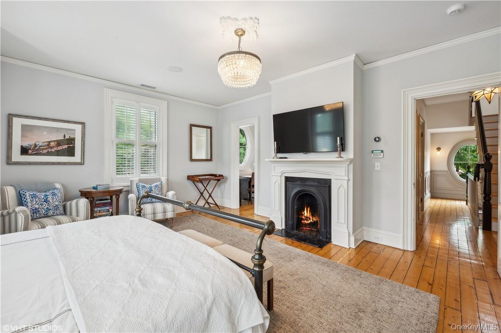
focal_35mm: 15
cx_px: 250
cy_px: 166
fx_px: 209
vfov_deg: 77.2
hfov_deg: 100.4
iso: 200
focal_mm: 15
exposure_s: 1/3.33
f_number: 11
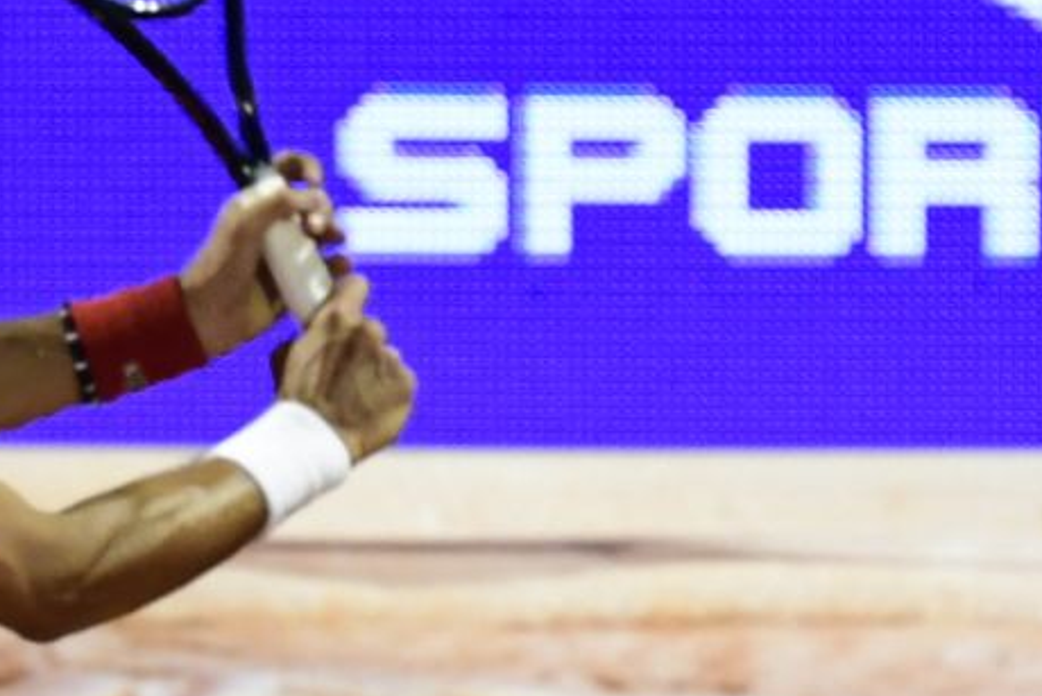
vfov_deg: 1.6
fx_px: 25159
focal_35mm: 869
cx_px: 127
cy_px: 928
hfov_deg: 2.4
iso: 1600
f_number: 4
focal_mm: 200
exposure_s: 1/400
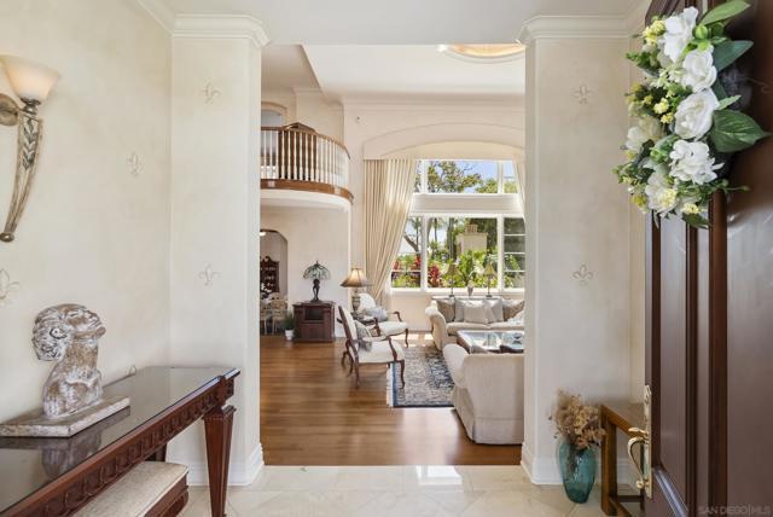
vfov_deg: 73.9
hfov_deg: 96.7
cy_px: 258
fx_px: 344
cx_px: 386
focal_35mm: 16
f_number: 8
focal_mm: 16
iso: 500
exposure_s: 1/20
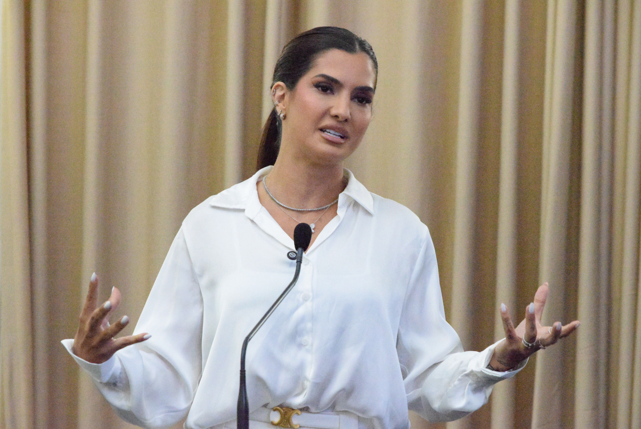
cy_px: 214
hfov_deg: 8.3
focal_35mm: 248
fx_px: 4410
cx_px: 320
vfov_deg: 5.6
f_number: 8
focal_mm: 165
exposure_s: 1/250
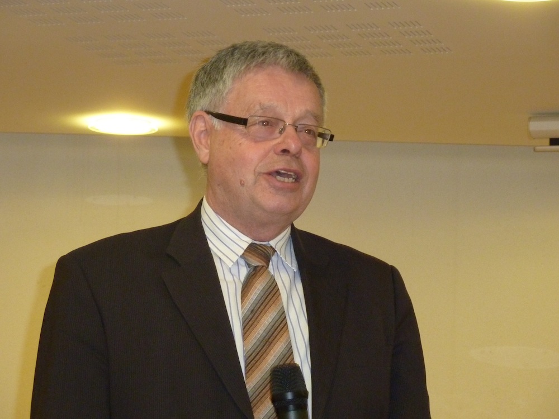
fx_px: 2067
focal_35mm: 128
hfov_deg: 15.4
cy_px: 210
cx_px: 280
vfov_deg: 11.6
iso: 500
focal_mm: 21
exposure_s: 1/40
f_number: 4.4
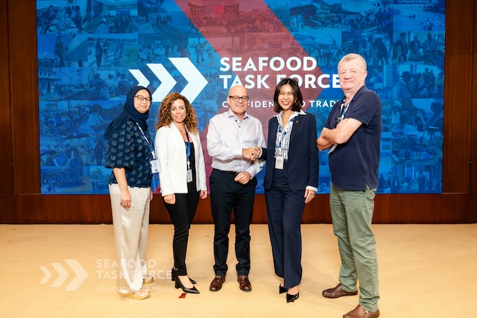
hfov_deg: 69.4
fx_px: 345
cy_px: 159
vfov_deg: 49.6
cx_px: 238
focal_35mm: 26
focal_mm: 26
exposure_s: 1/250
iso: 1000
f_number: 3.5
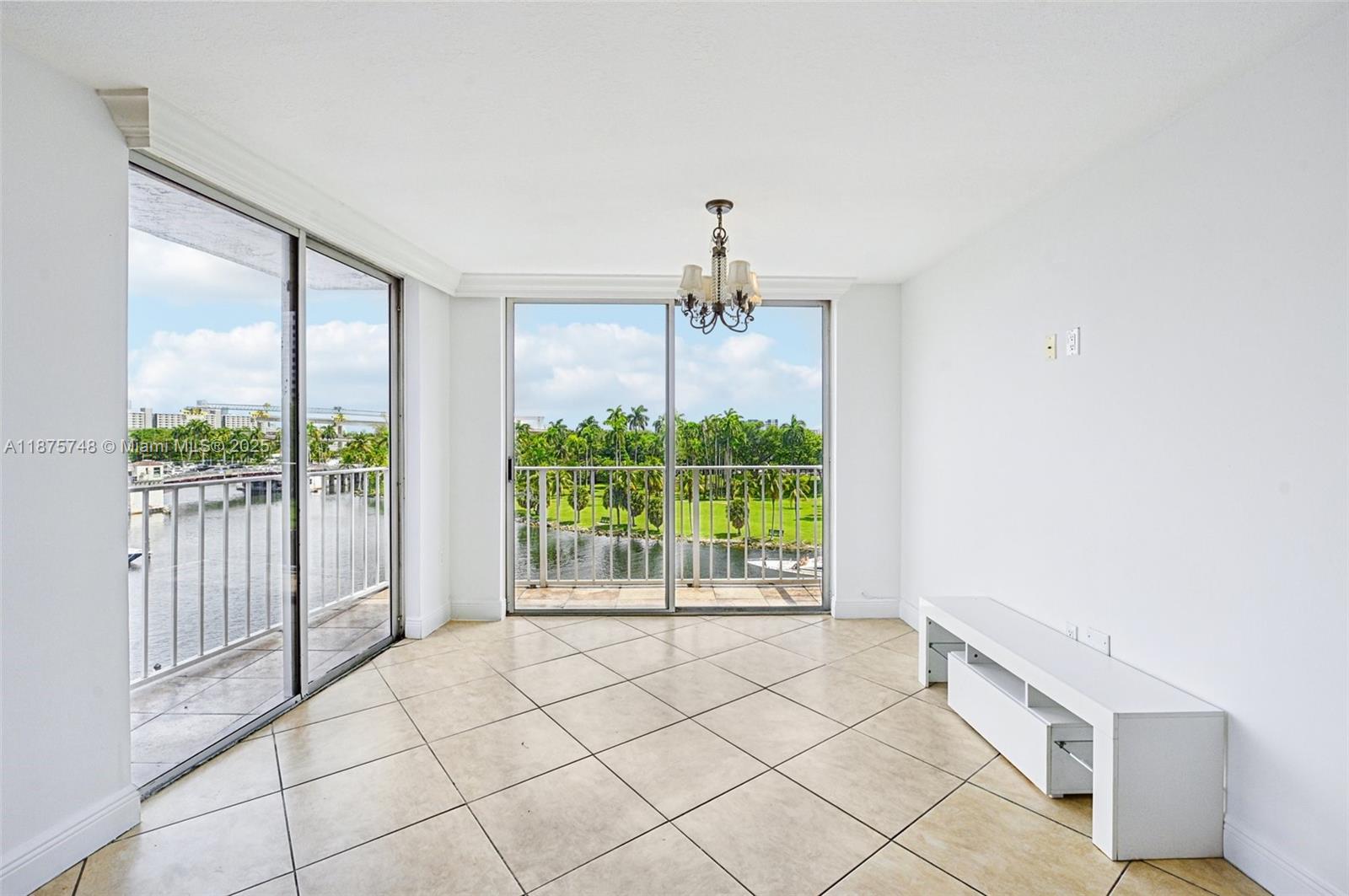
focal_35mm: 15
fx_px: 561
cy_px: 448
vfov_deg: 77.2
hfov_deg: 100.5
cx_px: 674
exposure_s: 1/160
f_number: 8
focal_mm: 15
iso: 100
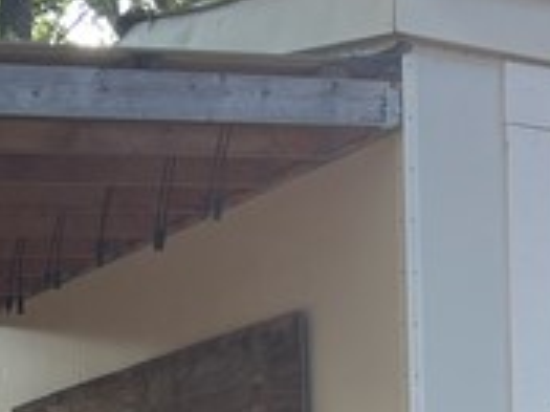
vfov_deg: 9.4
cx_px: 544
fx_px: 2413
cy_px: 695
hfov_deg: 12.8
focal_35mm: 152
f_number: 1.5
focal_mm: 5.7
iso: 50
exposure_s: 1/295
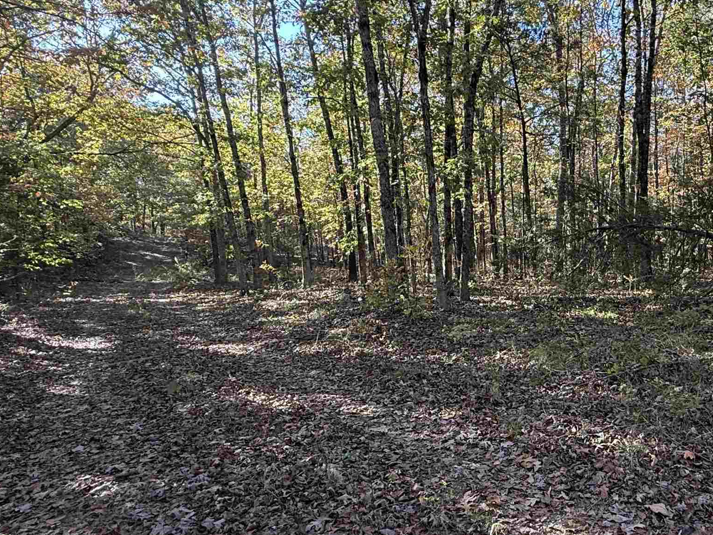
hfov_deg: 59.7
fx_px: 577
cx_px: 544
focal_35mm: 28
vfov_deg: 49.7
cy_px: 281
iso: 64
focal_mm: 2.22
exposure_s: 1/99
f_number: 2.2
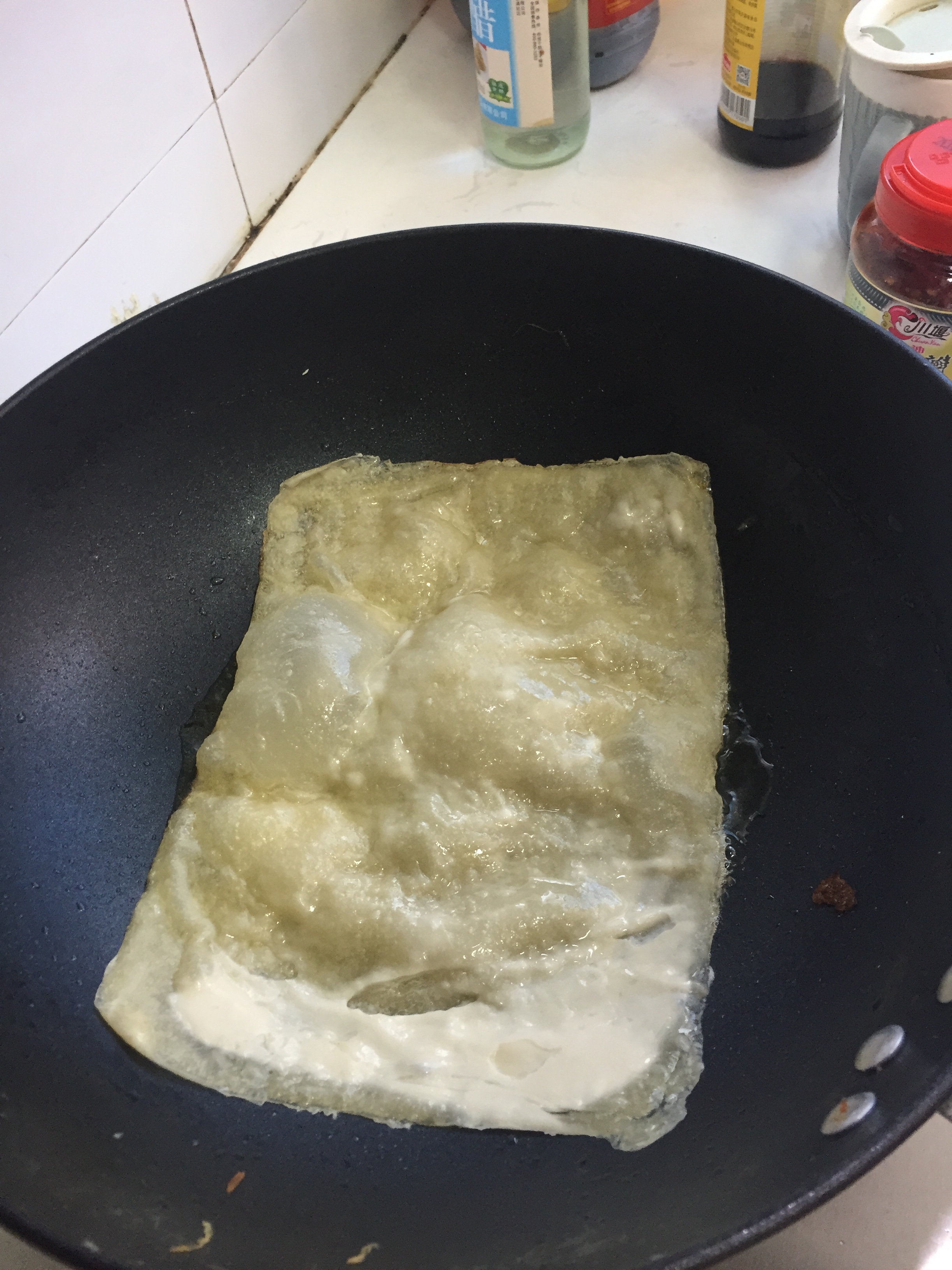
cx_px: 476
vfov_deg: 61.7
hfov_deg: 48.2
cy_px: 635
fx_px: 1063
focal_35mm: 29
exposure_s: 1/33
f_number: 2.2
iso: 125
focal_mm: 4.15
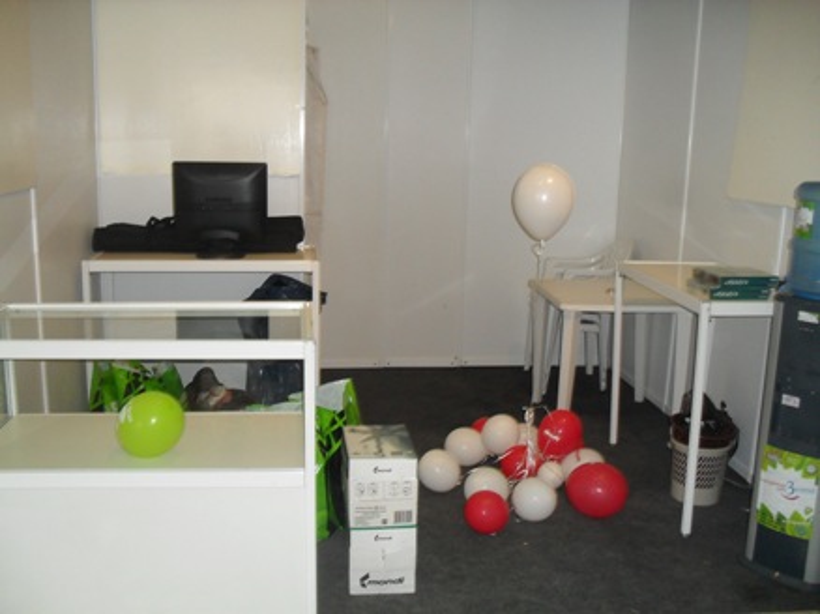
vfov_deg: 40.7
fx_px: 829
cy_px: 307
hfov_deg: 52.7
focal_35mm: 35
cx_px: 410
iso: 200
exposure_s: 1/45
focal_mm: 6.3
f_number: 3.2
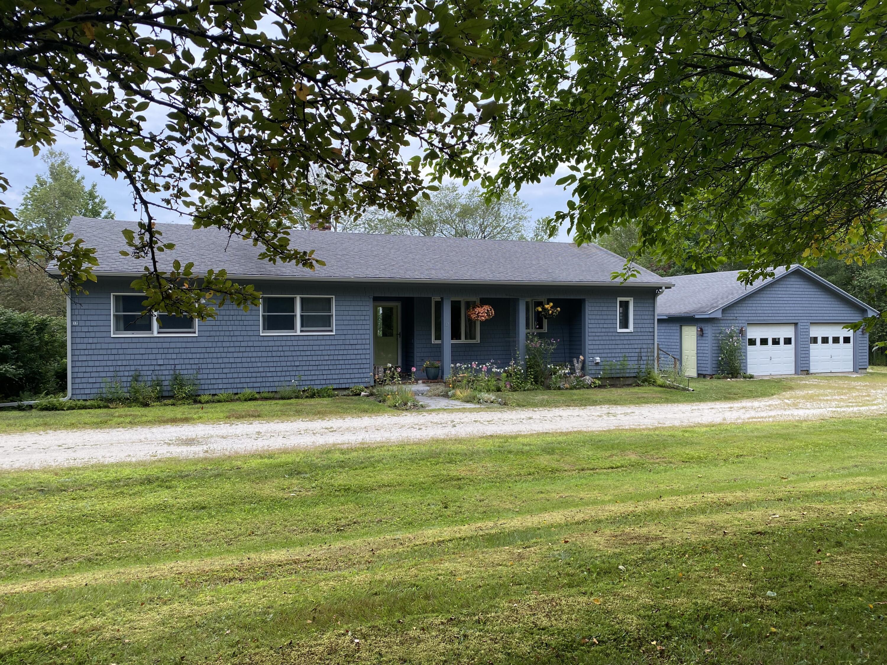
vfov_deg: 53.1
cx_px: 444
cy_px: 332
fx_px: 666
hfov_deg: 67.3
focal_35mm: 26
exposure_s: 1/265
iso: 32
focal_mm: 4.25
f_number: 1.8
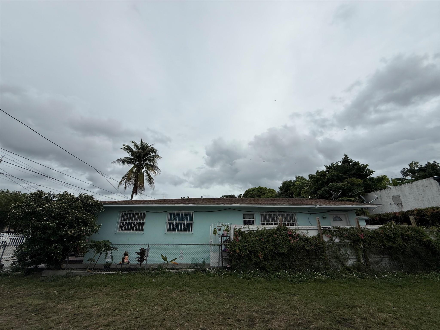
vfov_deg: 85.7
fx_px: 178
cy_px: 165
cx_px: 220
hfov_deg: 102.1
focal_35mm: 14
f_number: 2.2
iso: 50
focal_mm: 2.22
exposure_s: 1/3460
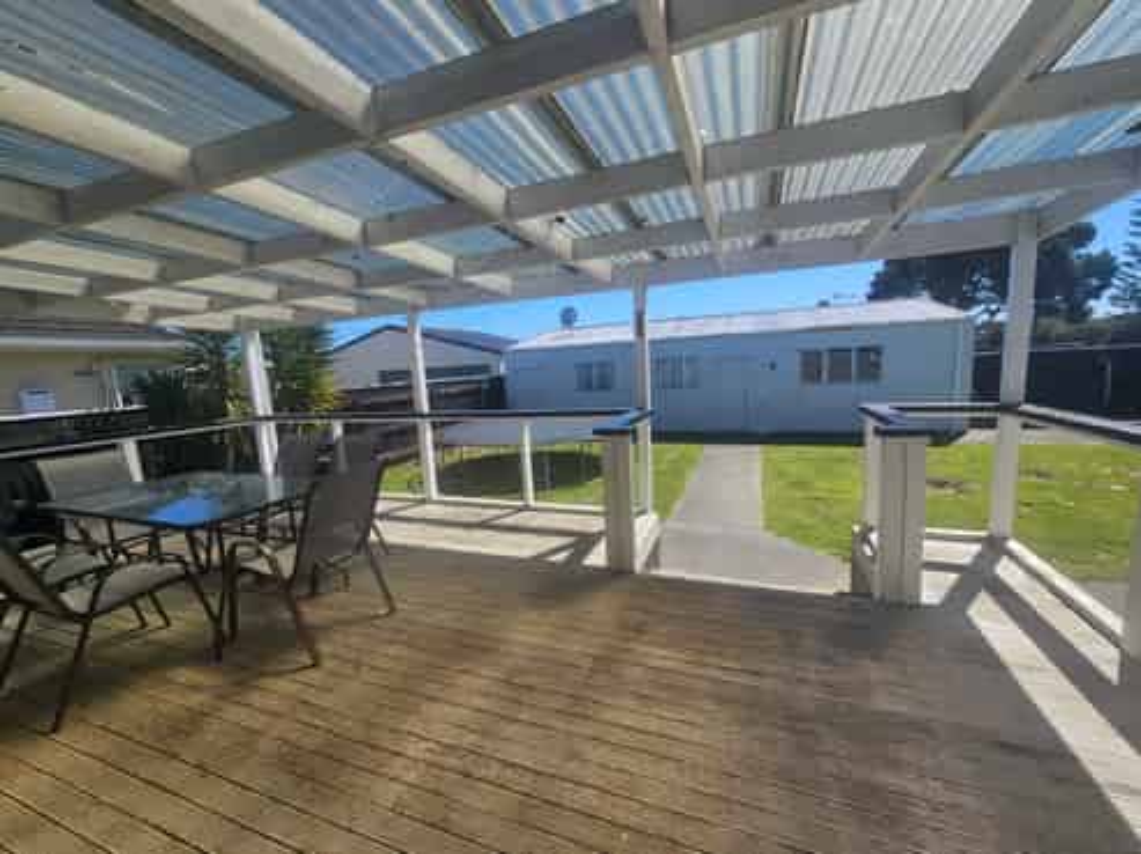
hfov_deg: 106.2
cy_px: 427
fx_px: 428
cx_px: 570
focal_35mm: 13
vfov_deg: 89.8
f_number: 2.2
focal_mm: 2.2
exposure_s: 1/1681
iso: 50
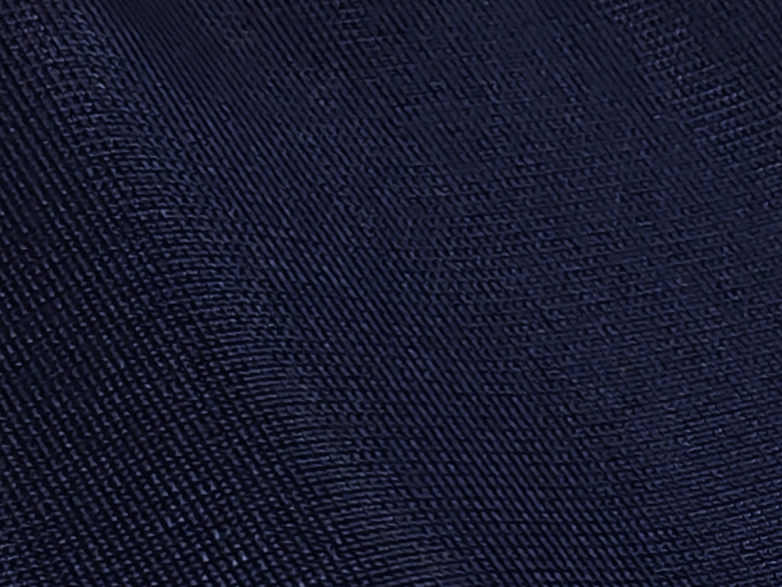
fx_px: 1966
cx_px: 1349
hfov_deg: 18.4
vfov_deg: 15.2
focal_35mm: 87
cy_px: 982
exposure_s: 1/50
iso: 83
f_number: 2.2
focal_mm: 2.59
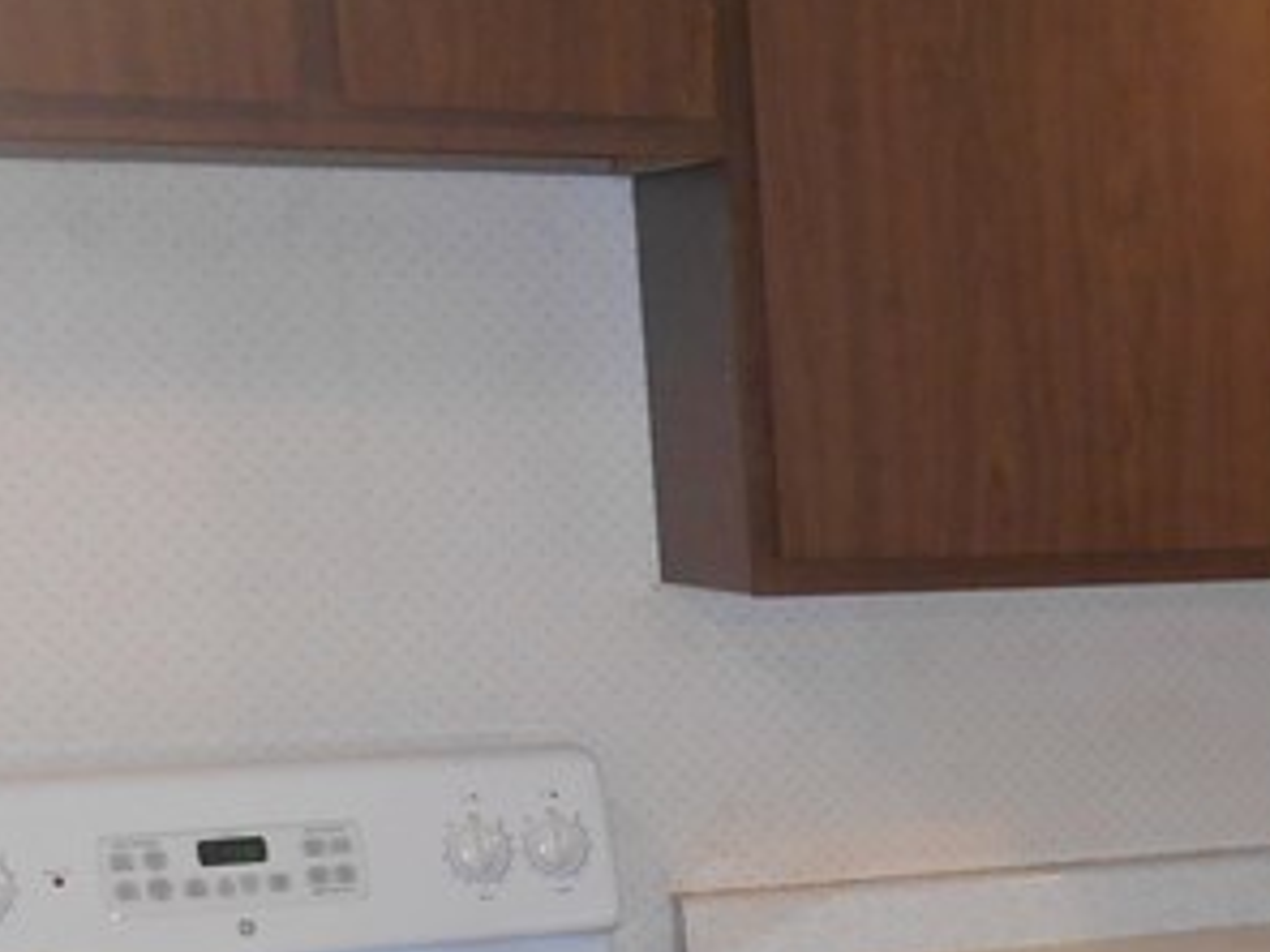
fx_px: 3302
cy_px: 1415
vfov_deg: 15.2
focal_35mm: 90
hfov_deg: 20.3
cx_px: 1540
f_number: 3.4
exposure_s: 1/25
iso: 200
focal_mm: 4.7
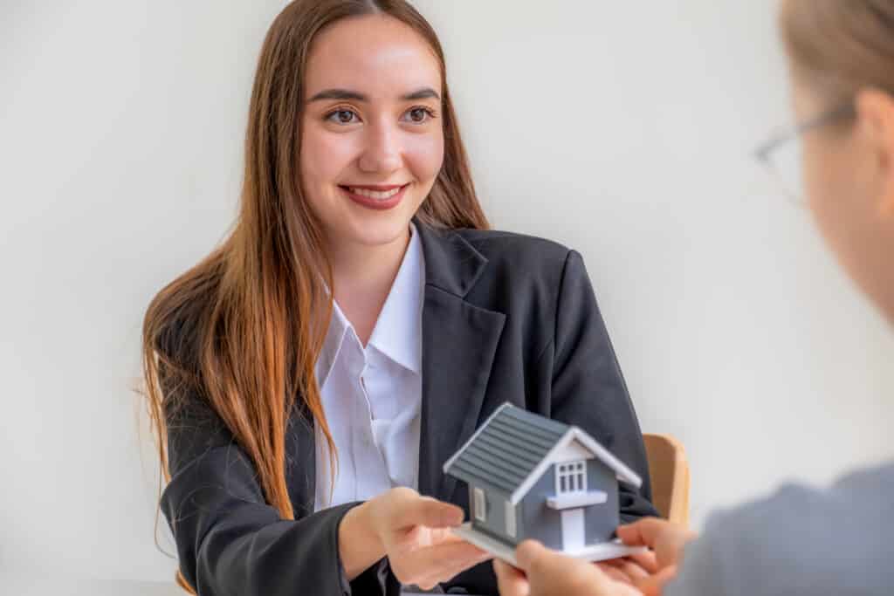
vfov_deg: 16.5
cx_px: 447
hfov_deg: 24.5
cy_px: 298
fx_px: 2061
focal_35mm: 83
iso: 250
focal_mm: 55
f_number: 3.6
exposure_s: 1/320
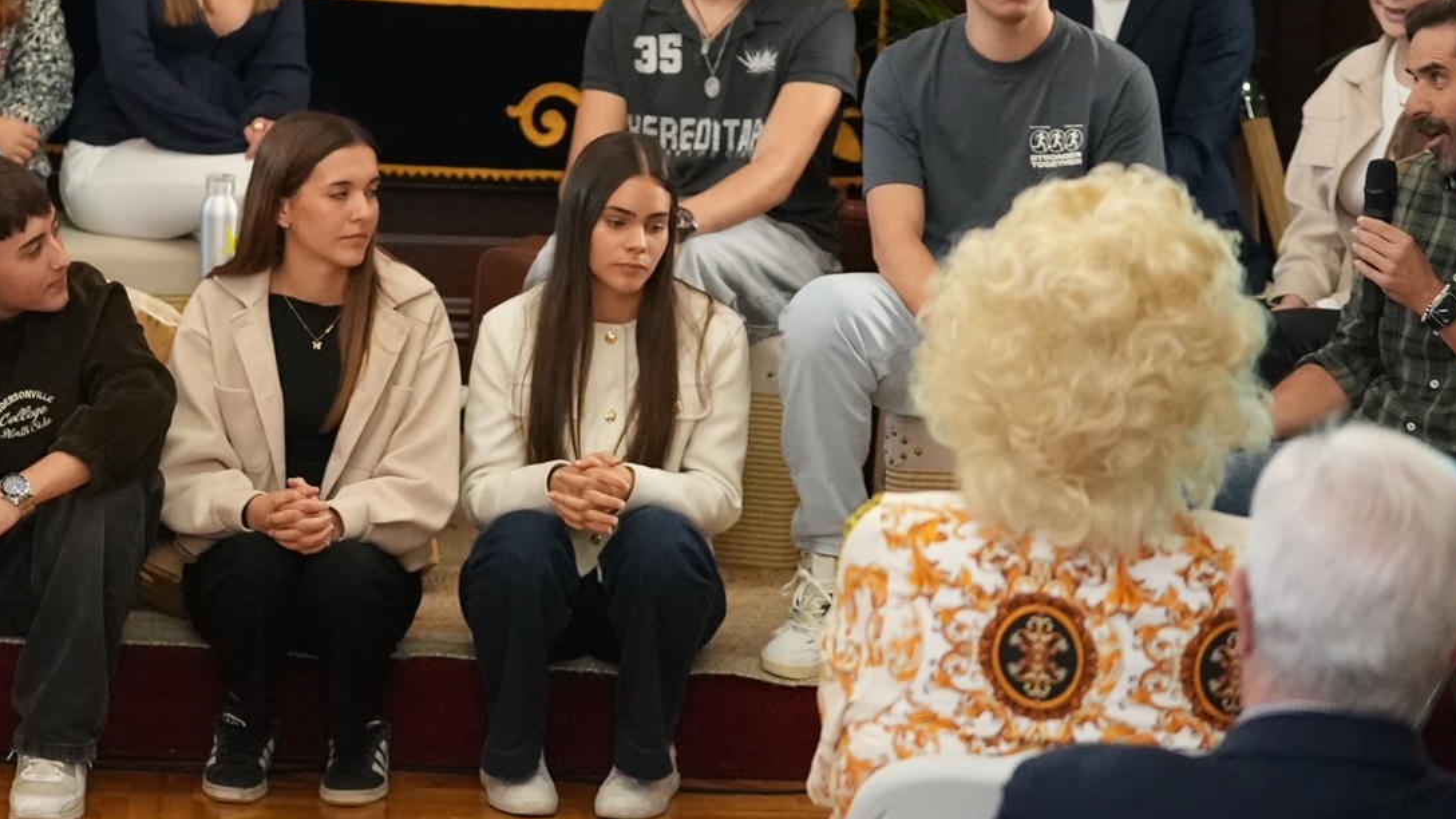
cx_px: 302
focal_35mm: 143
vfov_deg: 8.5
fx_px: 5521
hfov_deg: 14.9
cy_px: 162
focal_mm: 70
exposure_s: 1/400
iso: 10000
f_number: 2.8
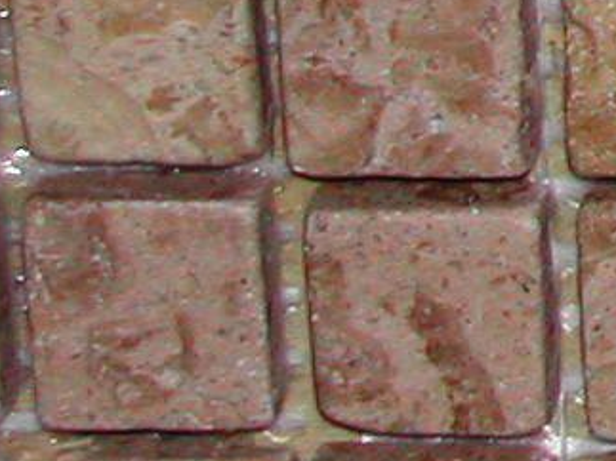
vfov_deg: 3.5
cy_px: -408
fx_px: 7560
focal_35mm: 425
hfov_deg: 4.5
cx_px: 1934
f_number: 10
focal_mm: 14.2
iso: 100
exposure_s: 1/60.1
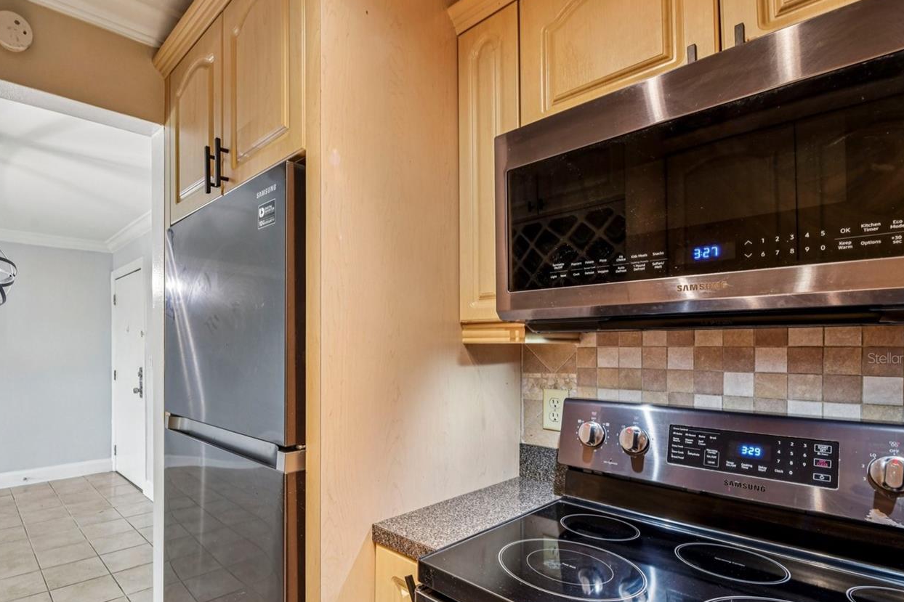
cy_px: 358
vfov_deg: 66.8
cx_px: 351
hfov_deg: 88.6
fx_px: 452
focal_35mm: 18
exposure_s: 1/1.67
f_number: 8
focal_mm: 14
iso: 400
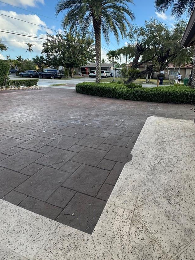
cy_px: 88
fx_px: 150
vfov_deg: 79.3
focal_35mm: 20
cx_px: 123
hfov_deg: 65.0
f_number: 2.2
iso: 40
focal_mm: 2.22
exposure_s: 1/351
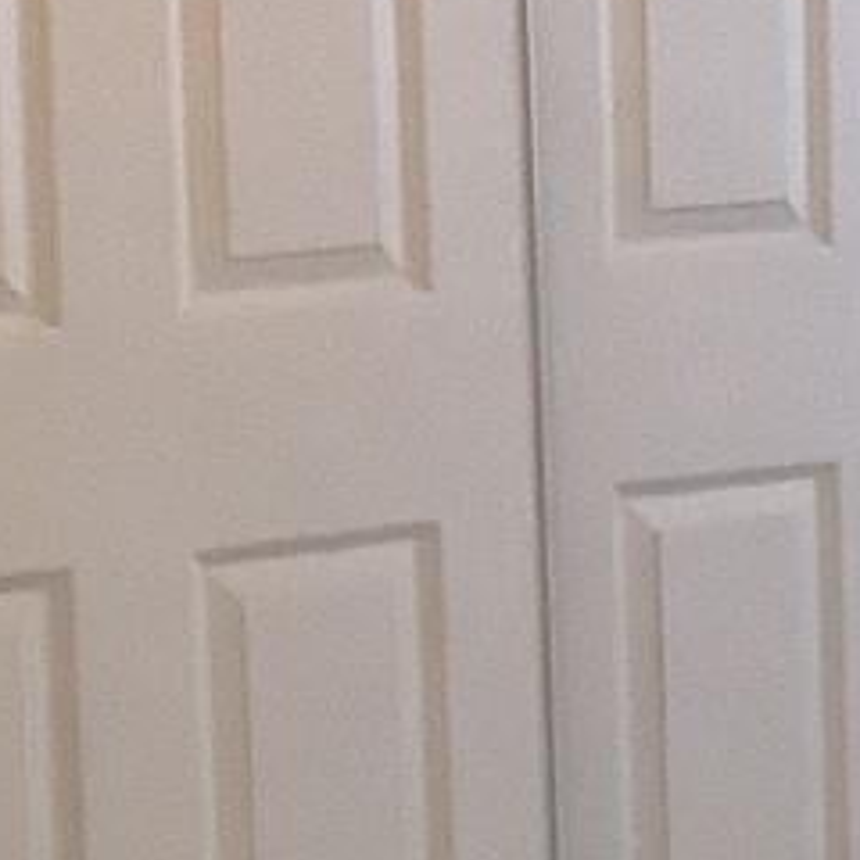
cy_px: 90
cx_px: 699
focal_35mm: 183
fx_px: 5144
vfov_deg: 9.5
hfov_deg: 9.5
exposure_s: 1/60
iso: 200
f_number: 2.4
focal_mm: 3.3
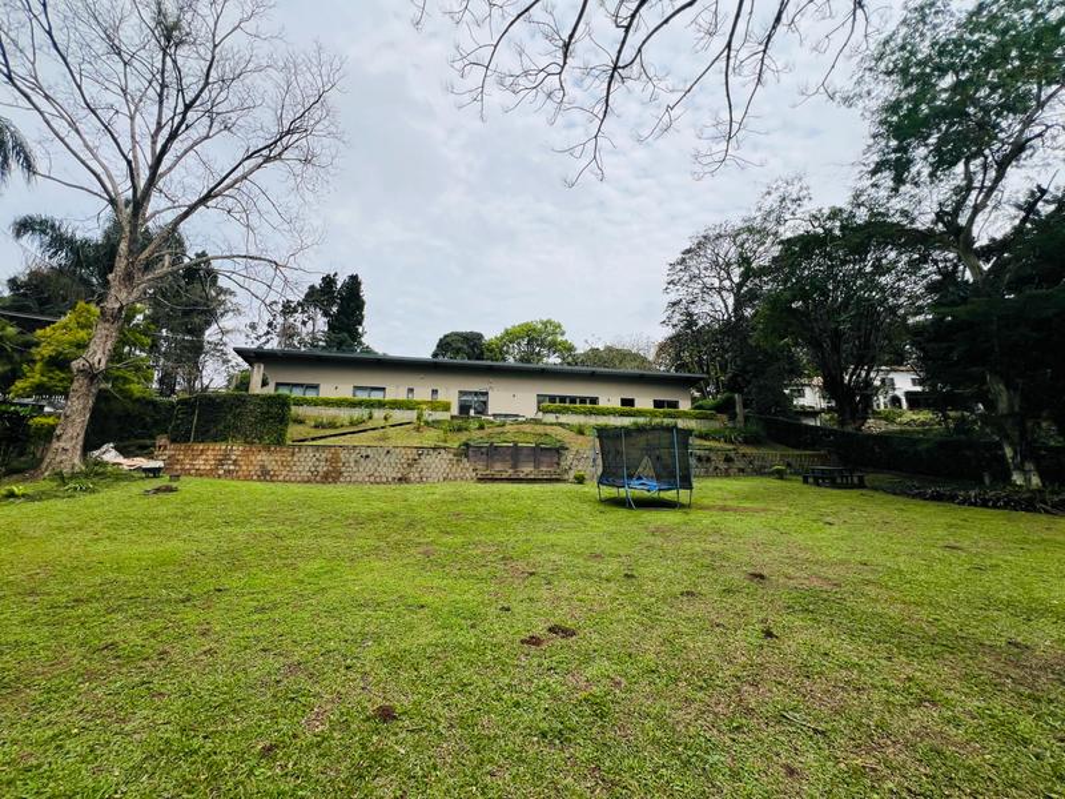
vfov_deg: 89.9
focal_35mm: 13
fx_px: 400
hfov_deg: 106.2
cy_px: 400
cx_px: 532
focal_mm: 1.57
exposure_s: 1/2179
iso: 32
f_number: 1.8
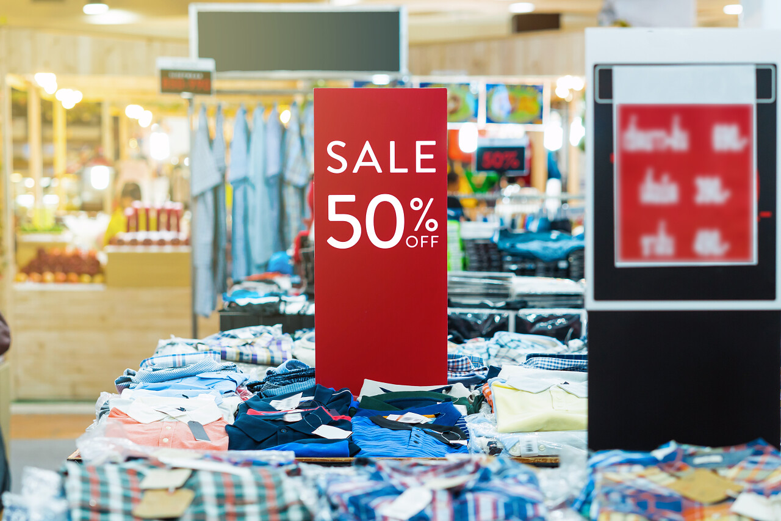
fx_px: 2765
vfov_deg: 10.8
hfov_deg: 16.1
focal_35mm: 128
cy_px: 260
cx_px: 390
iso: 400
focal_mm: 85
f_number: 3.5
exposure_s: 1/80
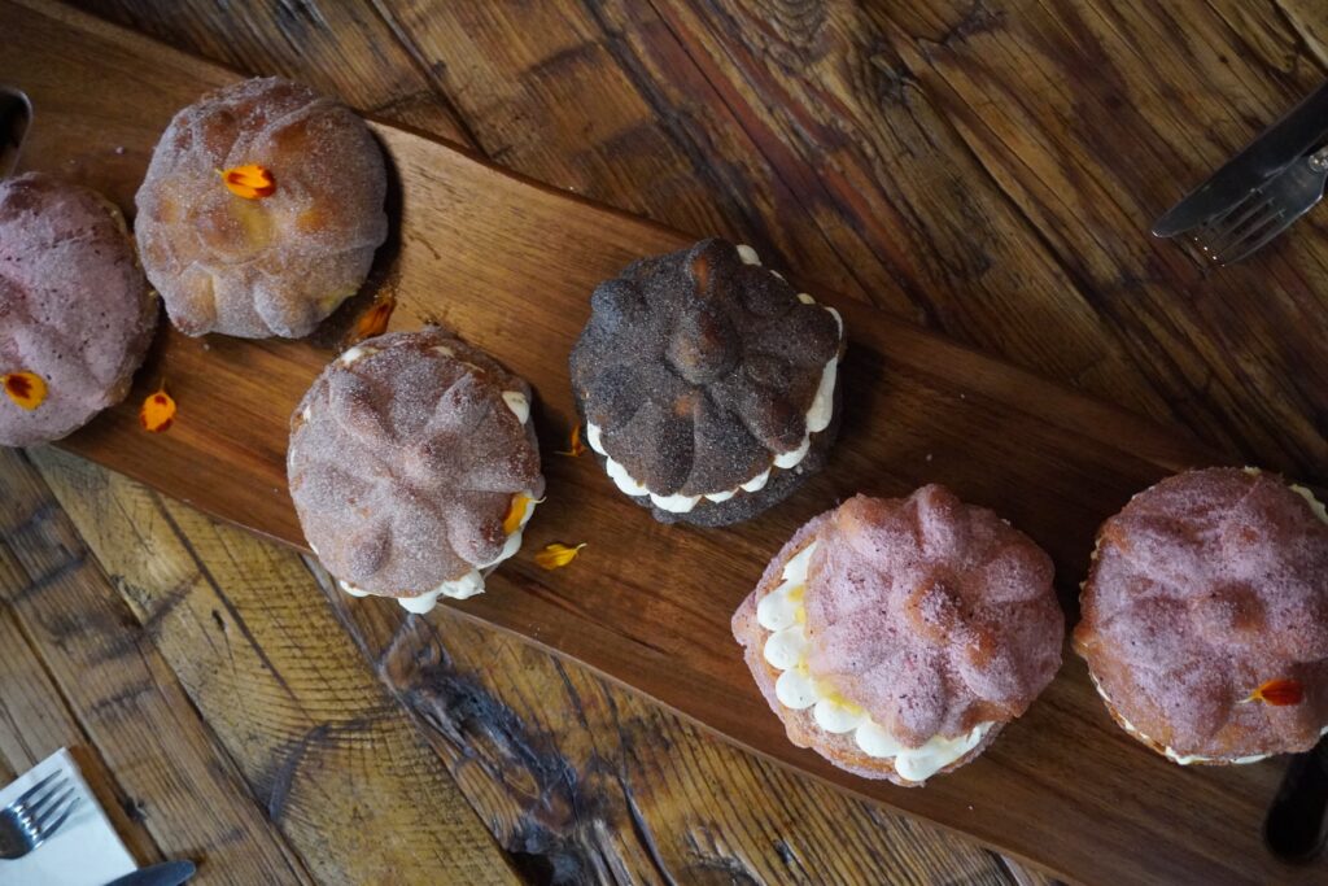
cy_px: 443
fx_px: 1549
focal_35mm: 42
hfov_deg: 46.4
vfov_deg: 31.9
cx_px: 664
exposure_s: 1/80
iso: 6400
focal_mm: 28
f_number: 4.5
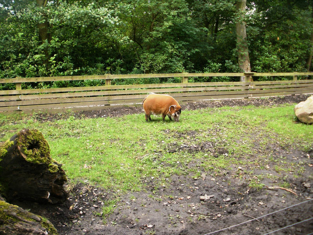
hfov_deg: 51.4
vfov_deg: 39.7
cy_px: 118
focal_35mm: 36
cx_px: 156
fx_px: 326
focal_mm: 6.3
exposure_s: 1/100
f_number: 3.5
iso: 100
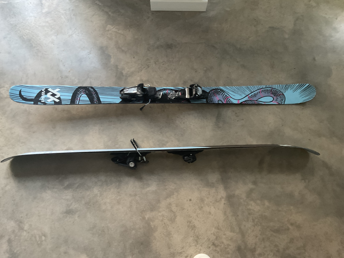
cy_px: 129
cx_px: 172
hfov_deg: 61.7
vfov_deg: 48.2
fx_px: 288
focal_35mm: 29
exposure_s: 1/40
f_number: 1.8
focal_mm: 3
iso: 250
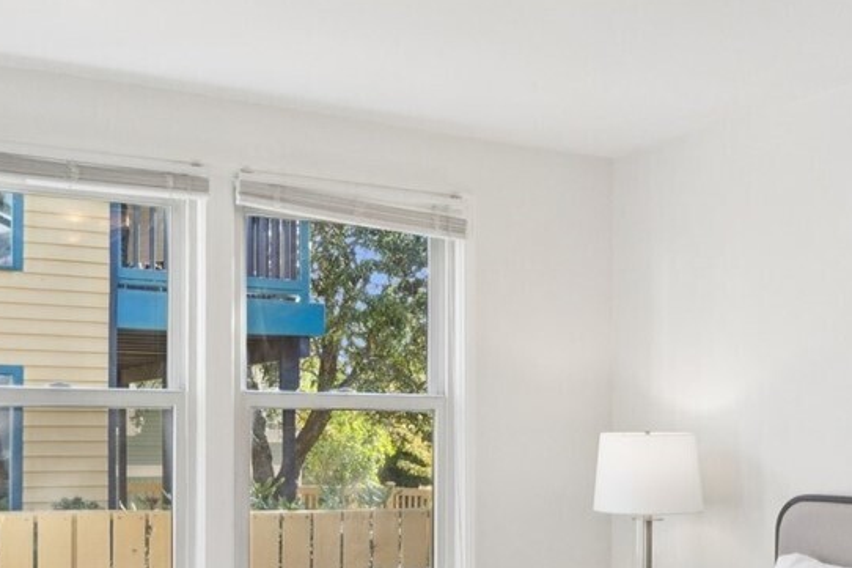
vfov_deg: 28.2
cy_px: 429
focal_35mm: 47
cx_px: 356
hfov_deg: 41.8
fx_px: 1112
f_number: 9
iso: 500
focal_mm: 10
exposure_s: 1/30
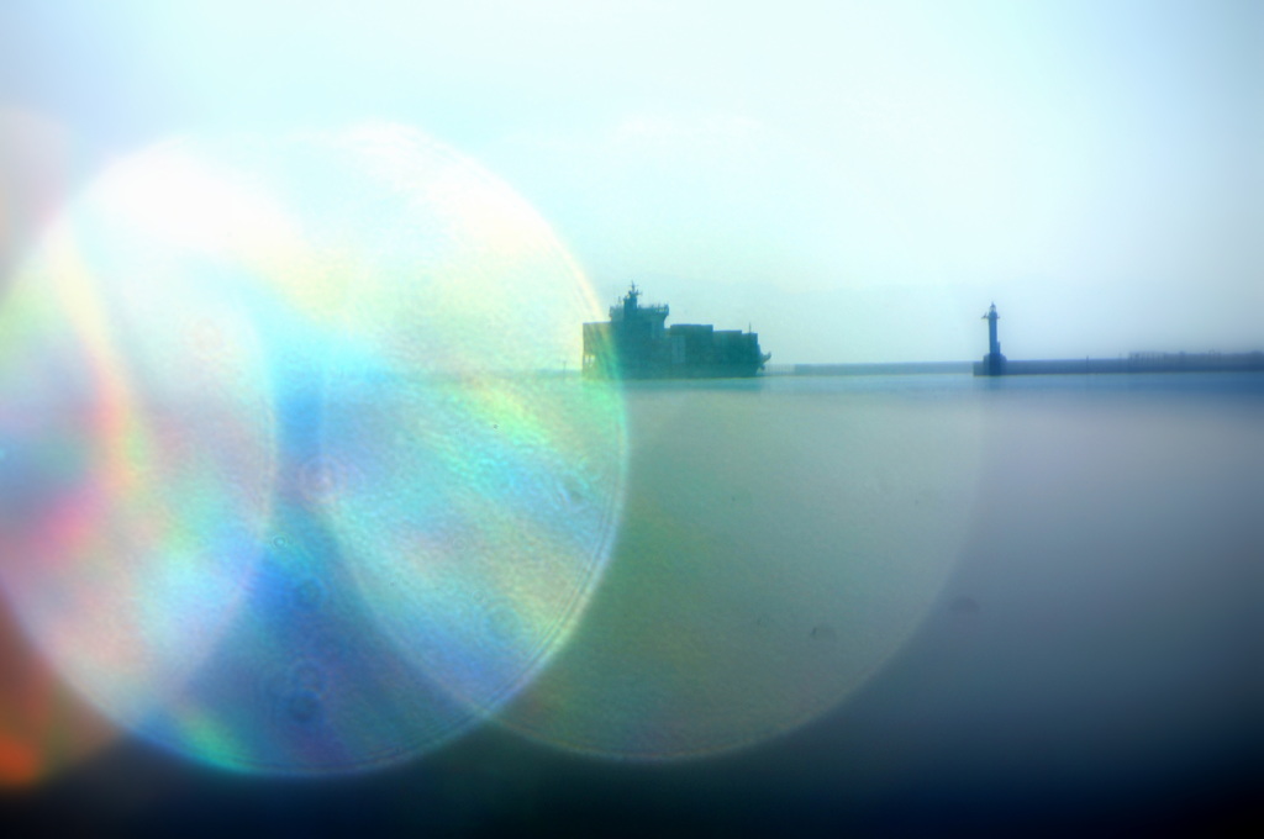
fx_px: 10520
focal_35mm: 300
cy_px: 420
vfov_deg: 4.6
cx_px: 632
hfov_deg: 6.9
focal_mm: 200
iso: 100
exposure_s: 1/1600
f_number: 6.3
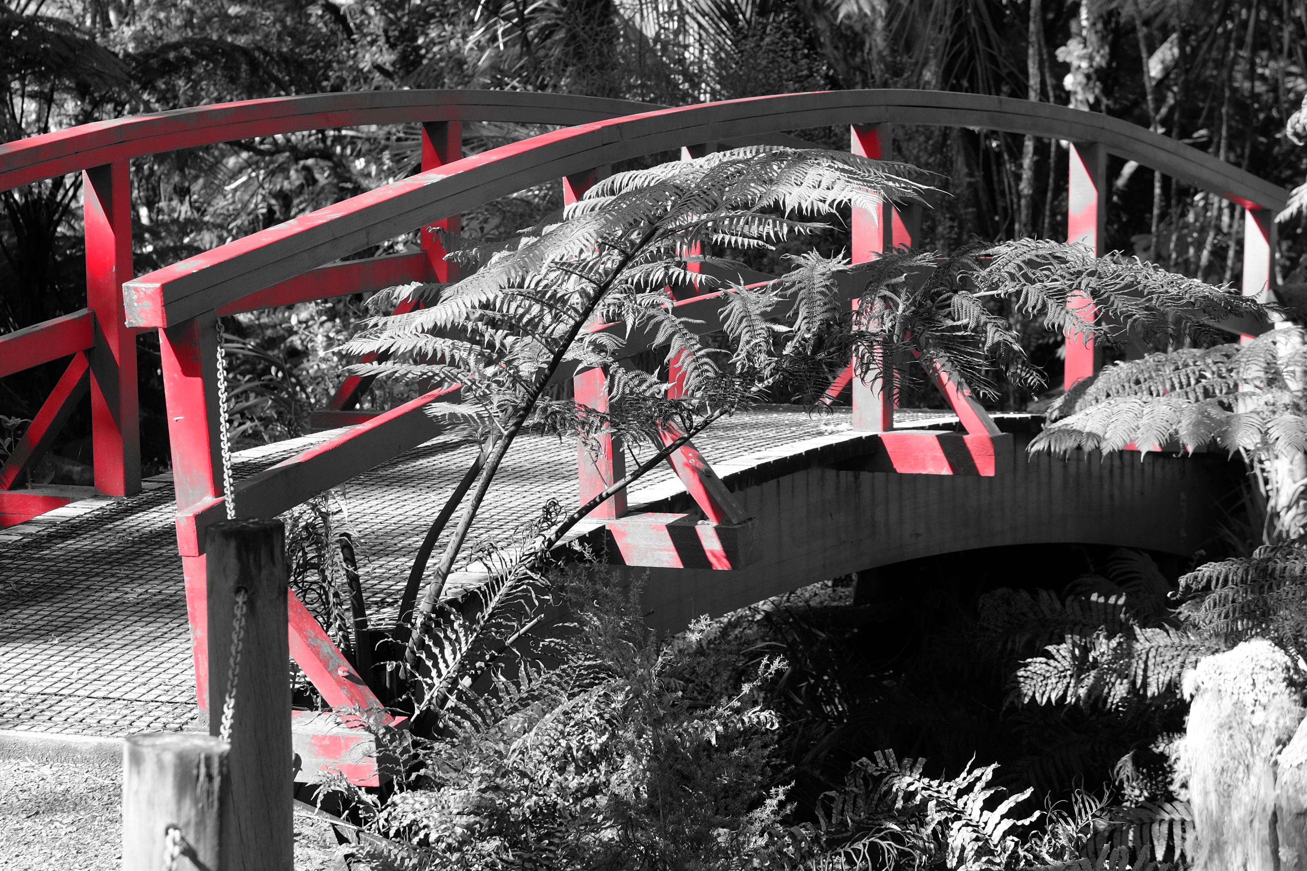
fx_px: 4429
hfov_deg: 16.8
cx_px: 451
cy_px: 311
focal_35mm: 122
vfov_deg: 11.2
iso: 200
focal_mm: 54.1
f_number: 5
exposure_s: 1/150
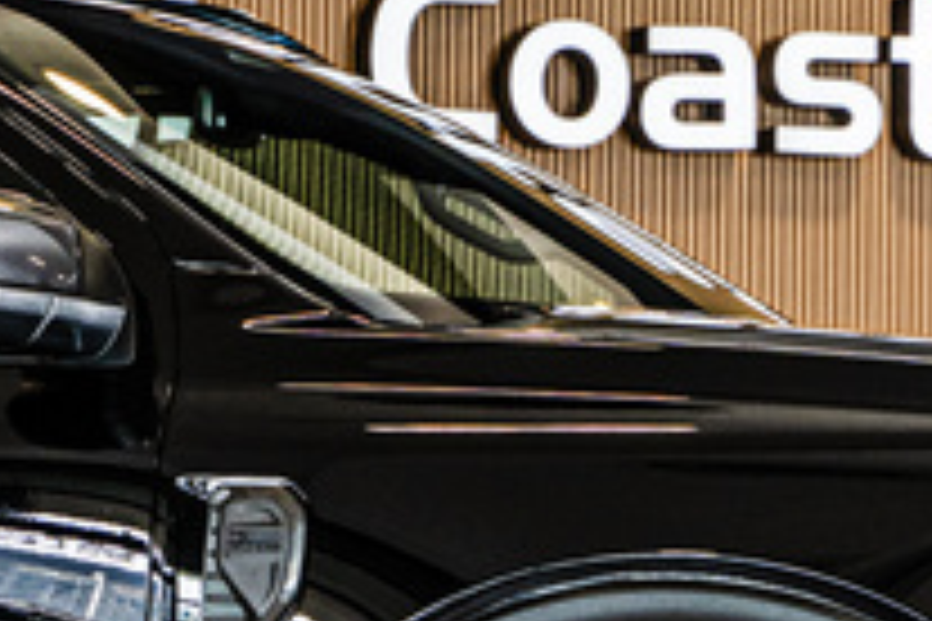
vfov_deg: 4.5
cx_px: -245
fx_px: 7818
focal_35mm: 302
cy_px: 603
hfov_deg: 6.8
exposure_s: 1/160
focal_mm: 61
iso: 500
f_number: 4.5
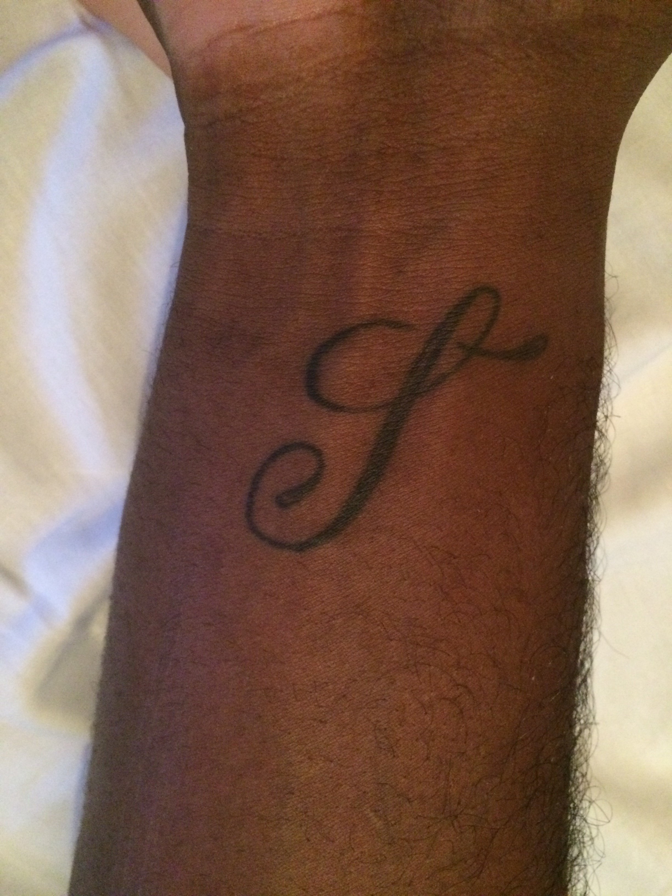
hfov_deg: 48.2
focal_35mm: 29
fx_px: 751
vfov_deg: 61.7
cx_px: 336
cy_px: 448
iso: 500
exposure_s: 1/17
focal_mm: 4.15
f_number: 2.2
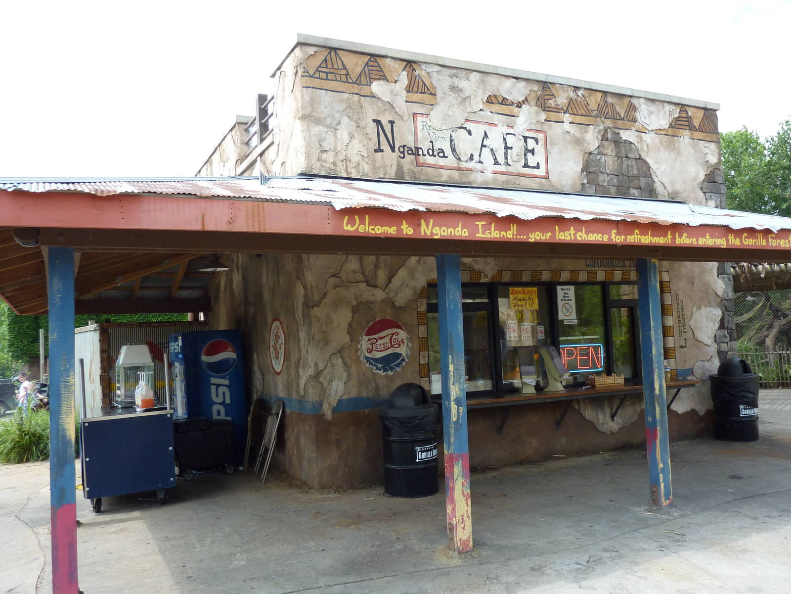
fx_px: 663
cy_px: 297
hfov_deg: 61.7
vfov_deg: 48.2
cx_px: 396
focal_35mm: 29
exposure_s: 1/500
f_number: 3.4
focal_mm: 4.7
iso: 160
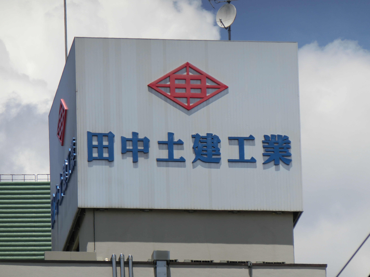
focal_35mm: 393
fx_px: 4201
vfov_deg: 3.8
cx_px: 185
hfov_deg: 5.0
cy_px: 138
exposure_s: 1/800
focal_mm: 70.1
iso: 80
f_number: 5.7
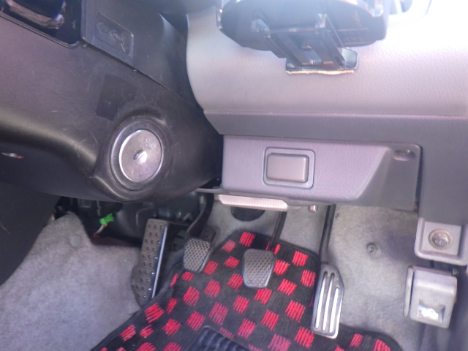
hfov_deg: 63.4
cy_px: 176
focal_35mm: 28
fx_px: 379
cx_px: 234
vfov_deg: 49.7
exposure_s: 1/45
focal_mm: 5
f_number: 3.5
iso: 500
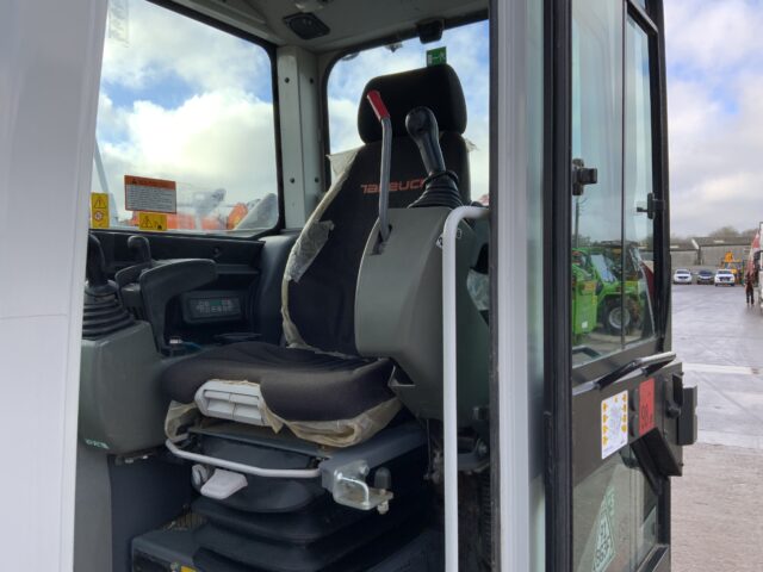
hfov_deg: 61.7
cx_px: 382
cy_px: 286
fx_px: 639
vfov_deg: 48.2
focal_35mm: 29
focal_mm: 3
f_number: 1.8
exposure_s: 1/318
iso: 16
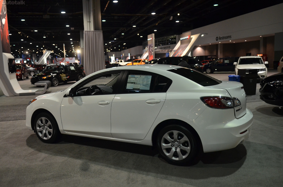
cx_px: 142
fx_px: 235
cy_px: 94
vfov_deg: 43.4
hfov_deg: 62.0
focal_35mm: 30
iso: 1600
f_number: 2.8
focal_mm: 20
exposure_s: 1/100
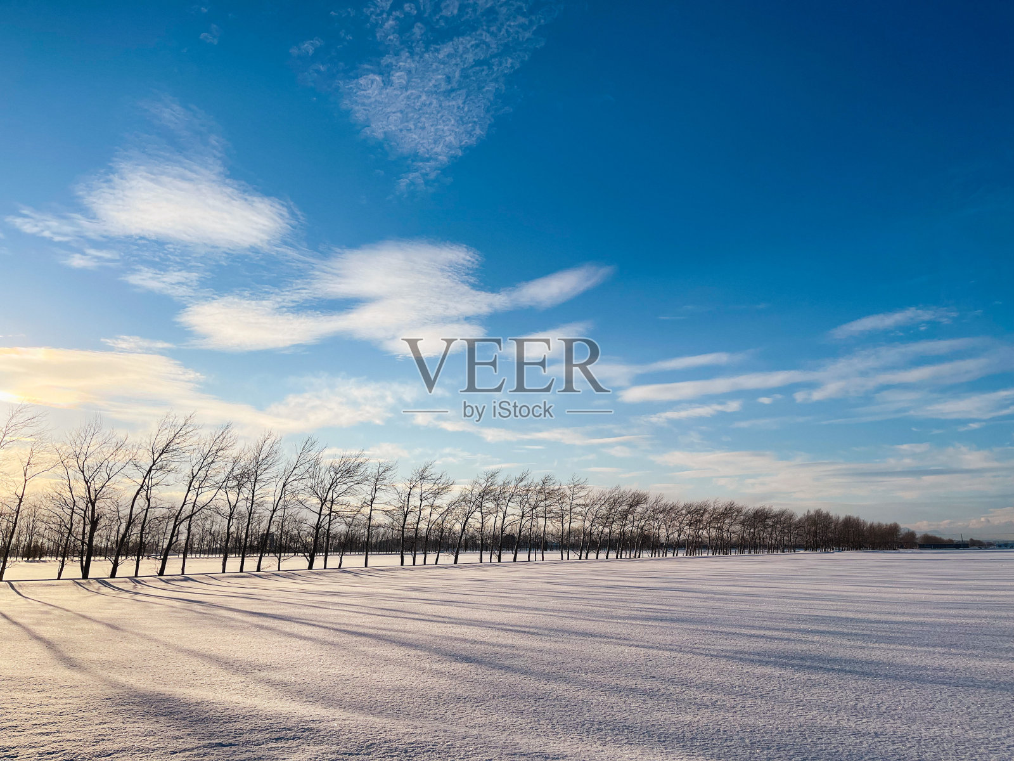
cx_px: 507
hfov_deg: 67.3
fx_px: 762
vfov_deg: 53.1
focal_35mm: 26
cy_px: 380
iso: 50
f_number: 1.6
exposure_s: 1/12000
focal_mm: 5.1
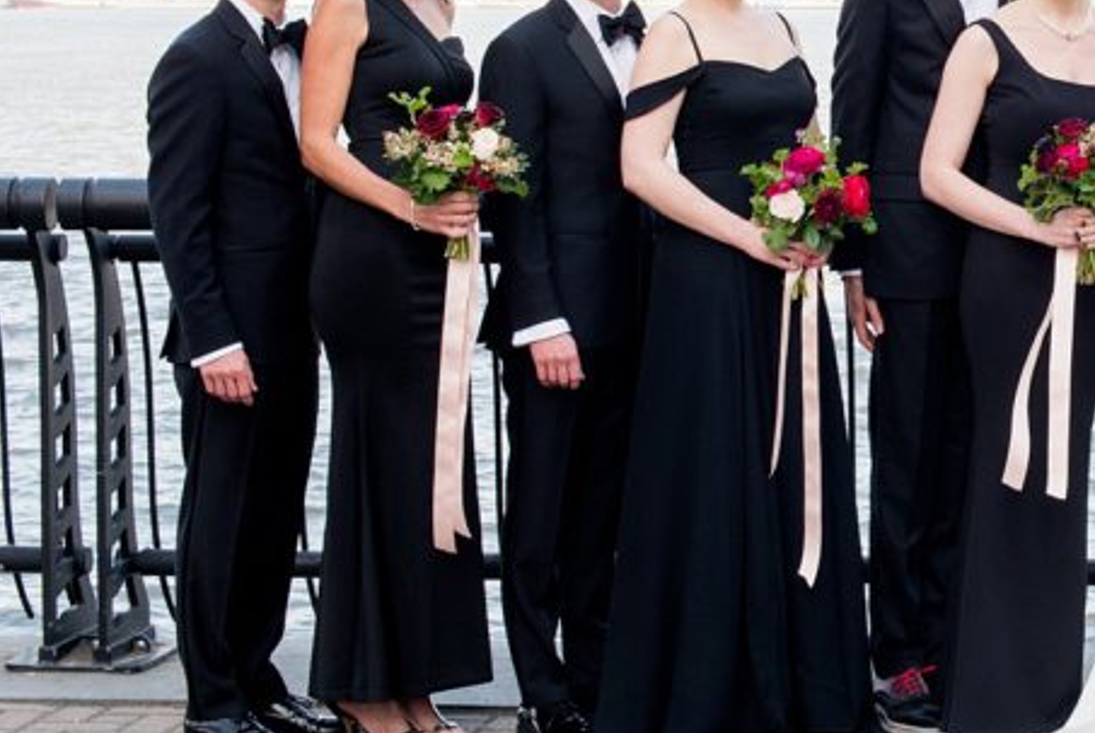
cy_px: 172
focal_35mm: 113
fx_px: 3440
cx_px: 1175
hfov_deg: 17.5
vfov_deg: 12.1
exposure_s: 1/160
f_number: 14
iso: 400
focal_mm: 50
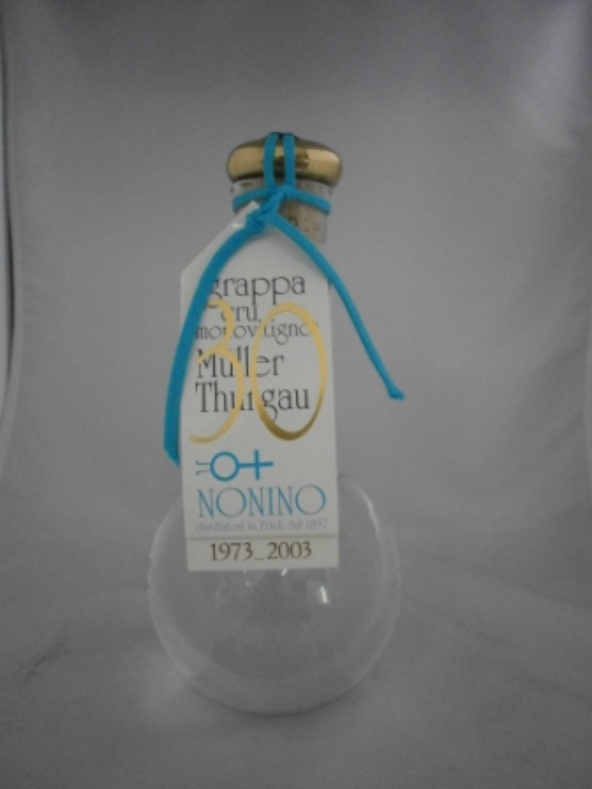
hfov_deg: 51.4
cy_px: 394
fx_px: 616
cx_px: 296
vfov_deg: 65.3
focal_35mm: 27
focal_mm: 4.8
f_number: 2.9
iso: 800
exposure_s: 1/100
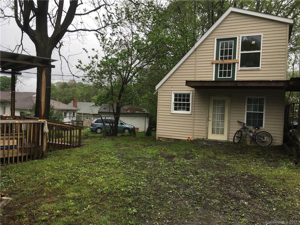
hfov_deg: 61.7
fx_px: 251
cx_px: 150
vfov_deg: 48.2
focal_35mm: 29
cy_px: 112
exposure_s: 1/496
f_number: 2.2
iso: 25
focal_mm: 4.15
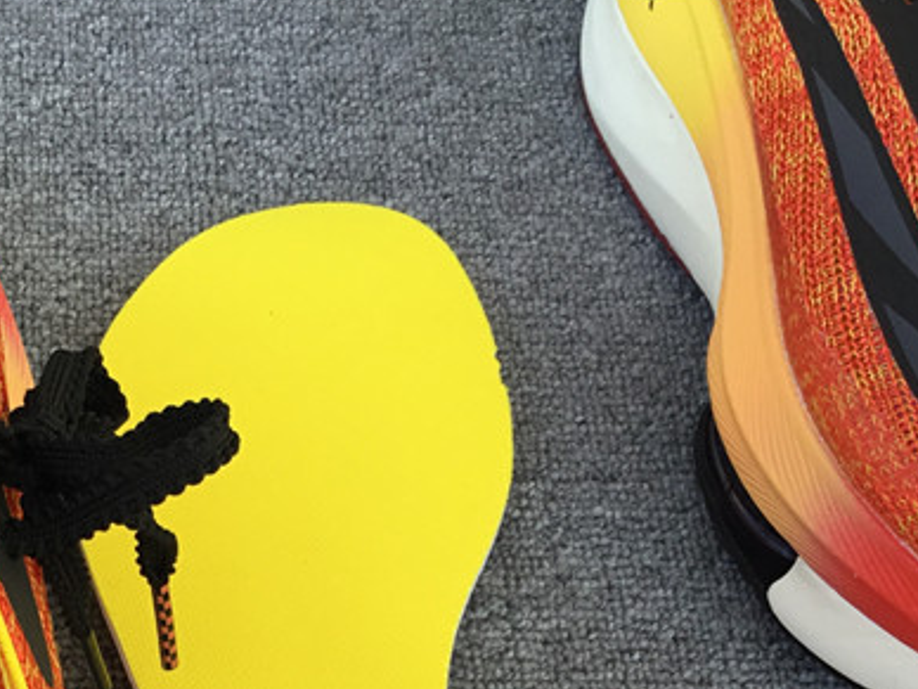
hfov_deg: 26.6
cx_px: 199
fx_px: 1909
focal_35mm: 72
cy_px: 785
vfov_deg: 19.5
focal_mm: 3.3
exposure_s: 1/182
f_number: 2.4
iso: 25
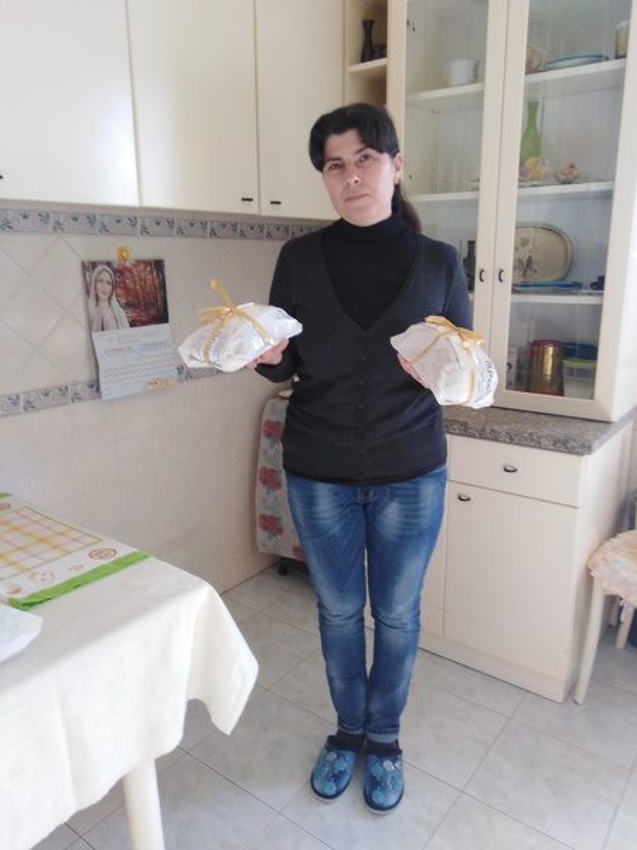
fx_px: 638
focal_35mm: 26
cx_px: 318
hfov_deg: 53.1
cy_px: 425
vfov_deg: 67.3
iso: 177
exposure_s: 1/30
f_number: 2.2
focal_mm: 3.46
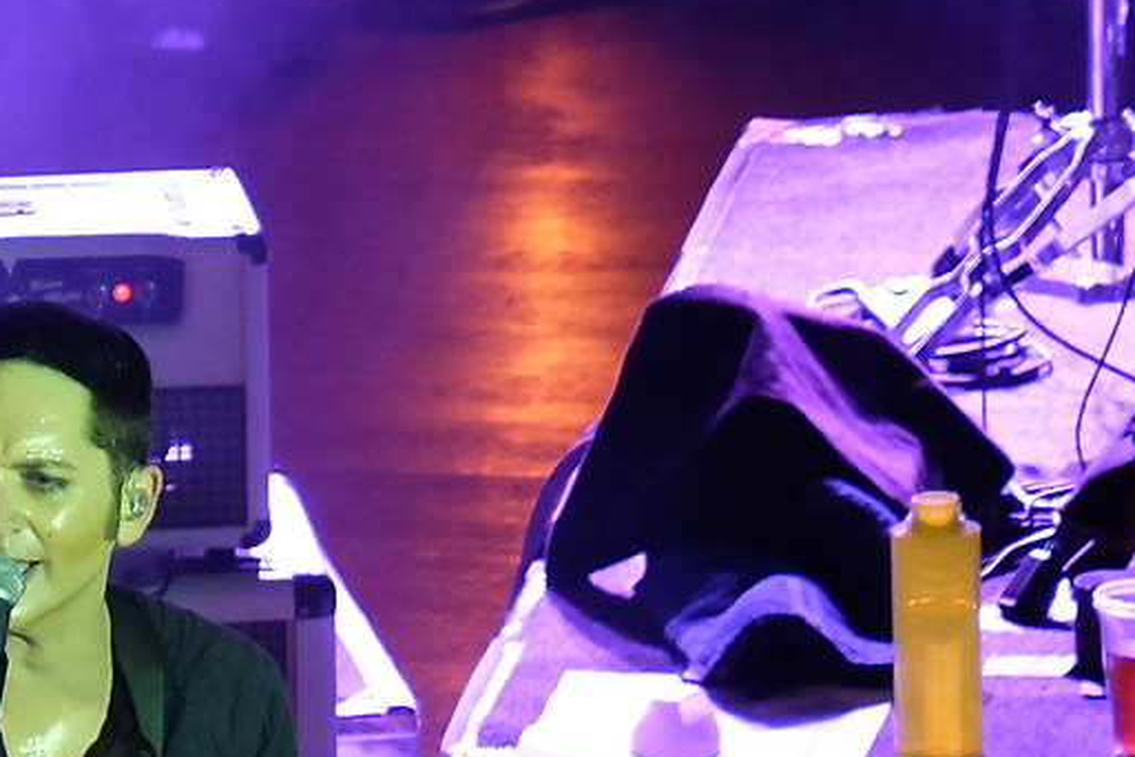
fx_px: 44262
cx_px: 133
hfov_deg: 1.5
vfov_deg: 1.0
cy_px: 874
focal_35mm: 1404
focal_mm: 200
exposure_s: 1/60
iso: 1250
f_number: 4.8
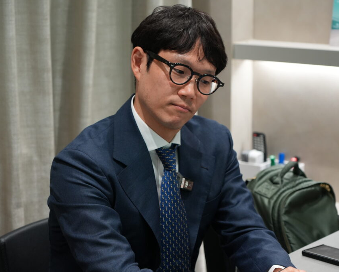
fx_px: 939
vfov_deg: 16.4
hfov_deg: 20.5
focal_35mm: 94
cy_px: 136
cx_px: 177
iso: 640
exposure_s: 1/100
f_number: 2.8
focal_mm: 55
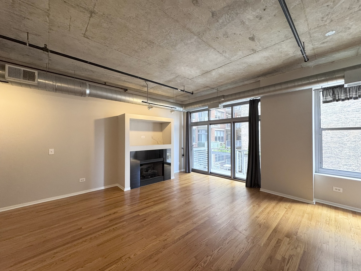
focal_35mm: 14
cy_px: 136
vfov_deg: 85.7
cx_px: 180
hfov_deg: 102.1
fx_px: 146
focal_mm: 2.22
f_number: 2.2
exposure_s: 1/120
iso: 250
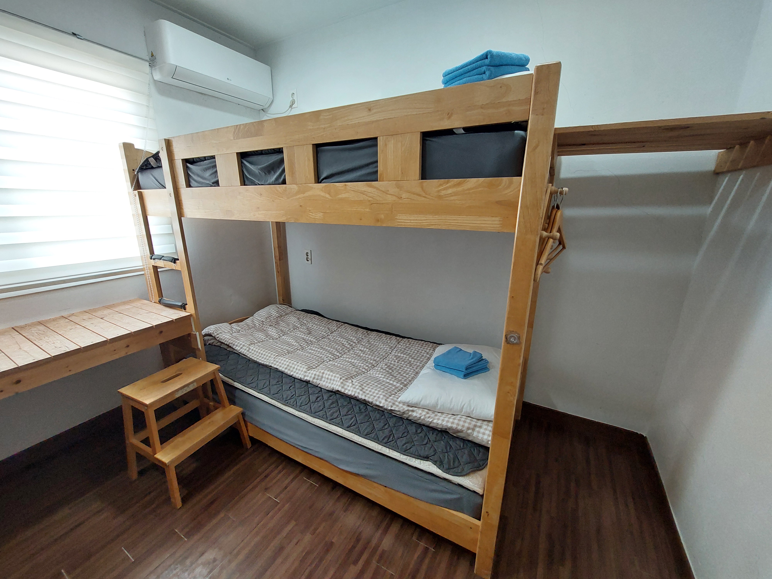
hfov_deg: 106.2
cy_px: 290
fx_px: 290
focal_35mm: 13
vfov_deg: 89.9
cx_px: 386
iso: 200
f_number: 2.2
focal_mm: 1.74
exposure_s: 1/60
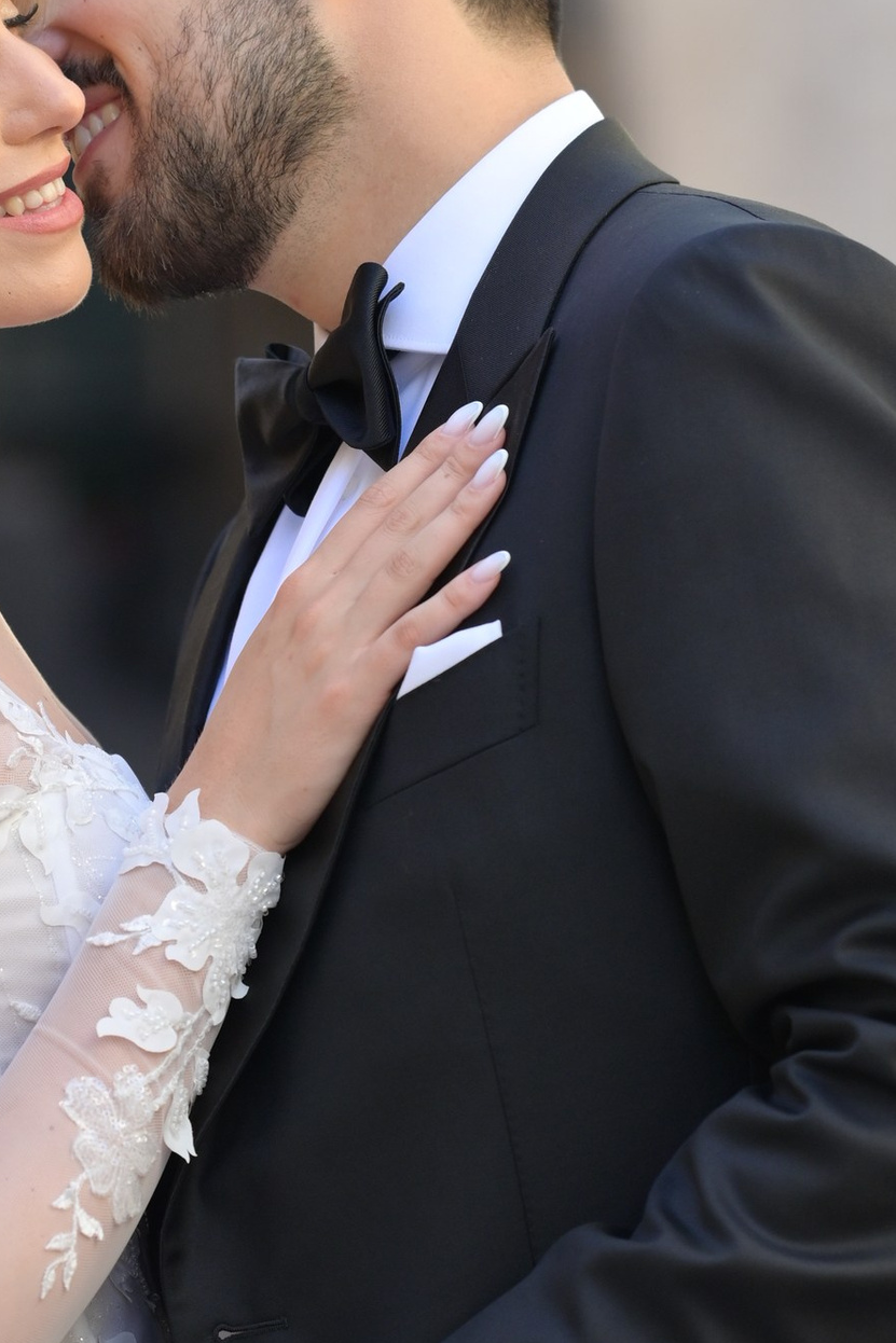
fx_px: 9778
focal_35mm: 262
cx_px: 113
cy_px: 640
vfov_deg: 7.9
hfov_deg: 5.2
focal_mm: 85
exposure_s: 1/640
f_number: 2.5
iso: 200
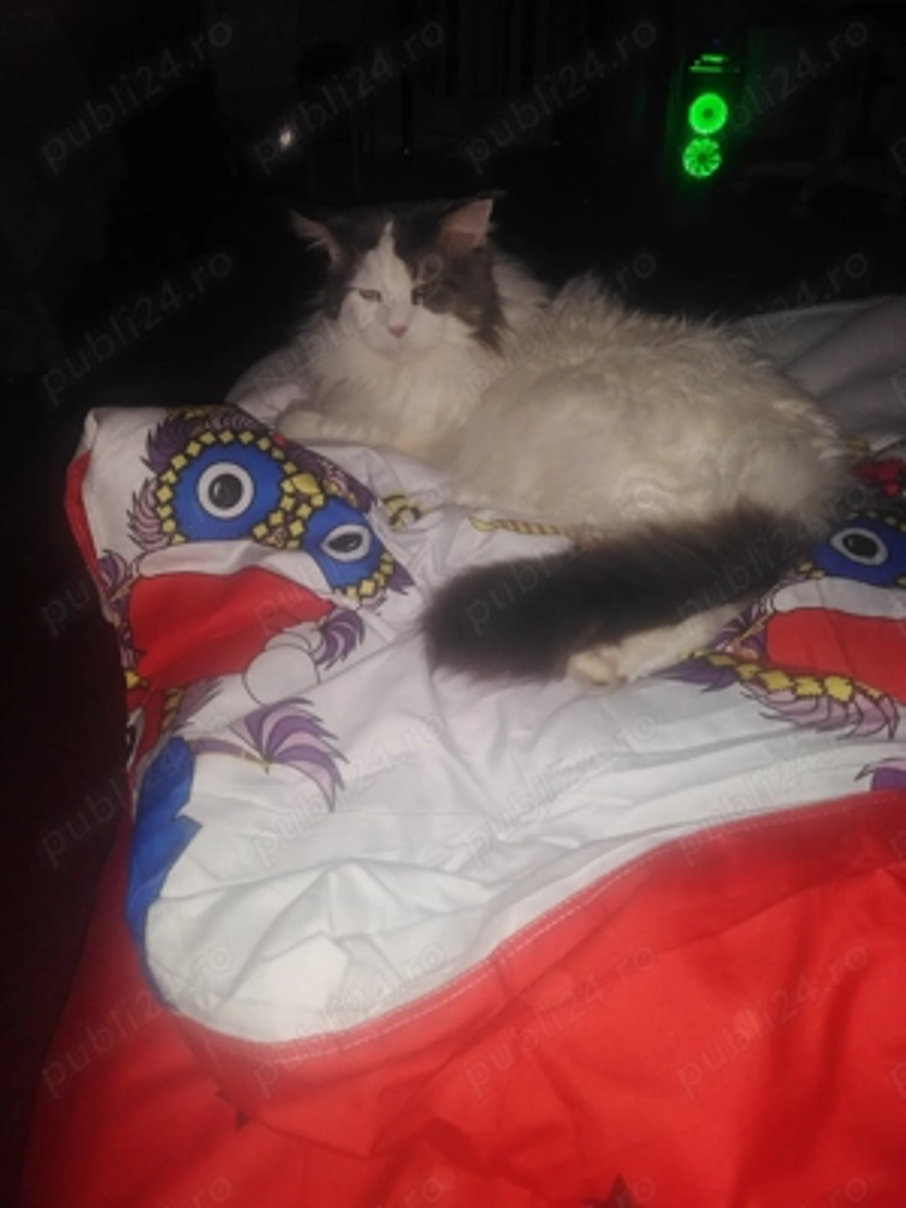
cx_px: 453
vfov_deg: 67.3
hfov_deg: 53.1
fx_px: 907
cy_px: 604
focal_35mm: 26
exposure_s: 1/29.9
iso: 335
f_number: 1.8
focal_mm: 3.62
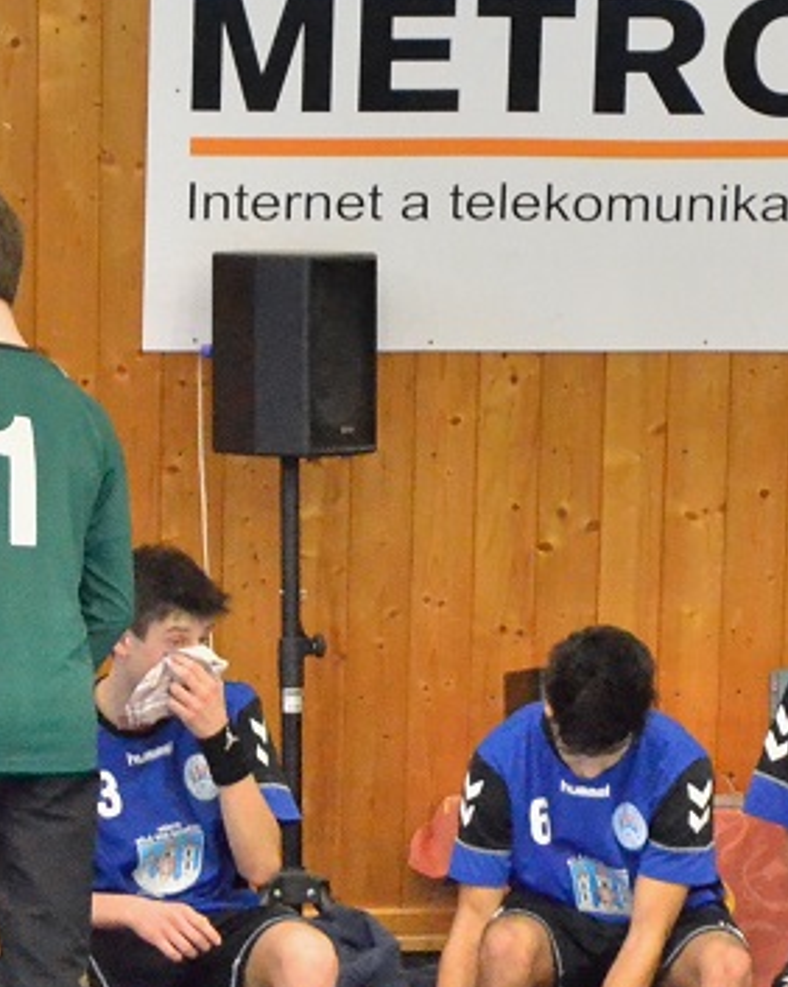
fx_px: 13655
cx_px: 640
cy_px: 573
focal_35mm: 468
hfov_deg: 3.3
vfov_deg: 4.1
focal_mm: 98
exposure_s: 1/100
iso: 6400
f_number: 5.6
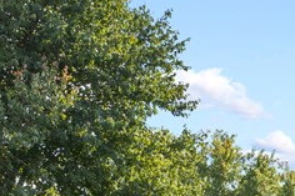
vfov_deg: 9.3
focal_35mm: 138
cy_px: 397
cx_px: 470
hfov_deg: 13.8
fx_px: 1130
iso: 100
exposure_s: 1/125
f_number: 7.1
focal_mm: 20
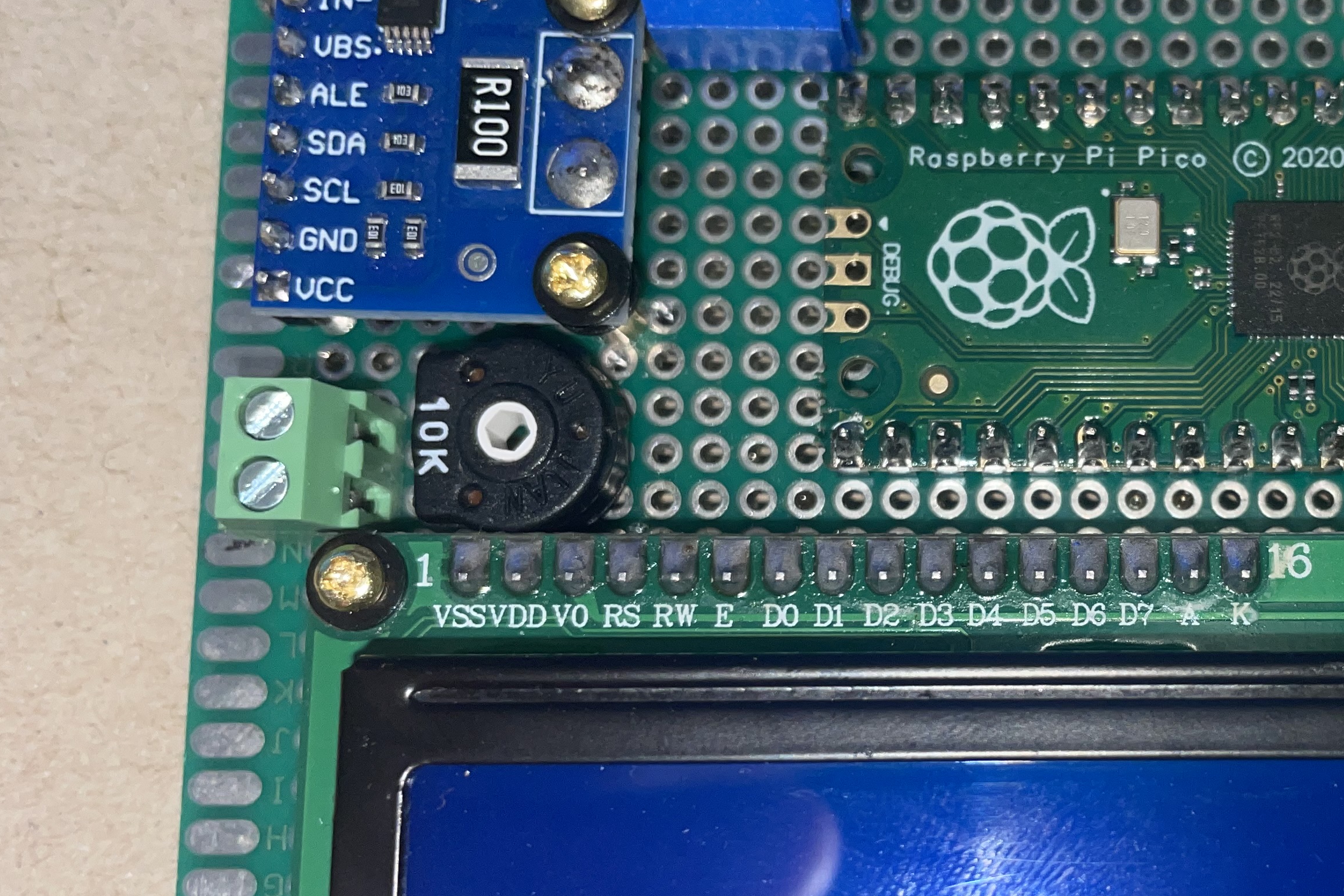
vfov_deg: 28.5
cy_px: 568
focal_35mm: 47
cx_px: 1108
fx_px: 1755
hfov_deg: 39.9
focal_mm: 4.2
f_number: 1.6
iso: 32
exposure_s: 1/77
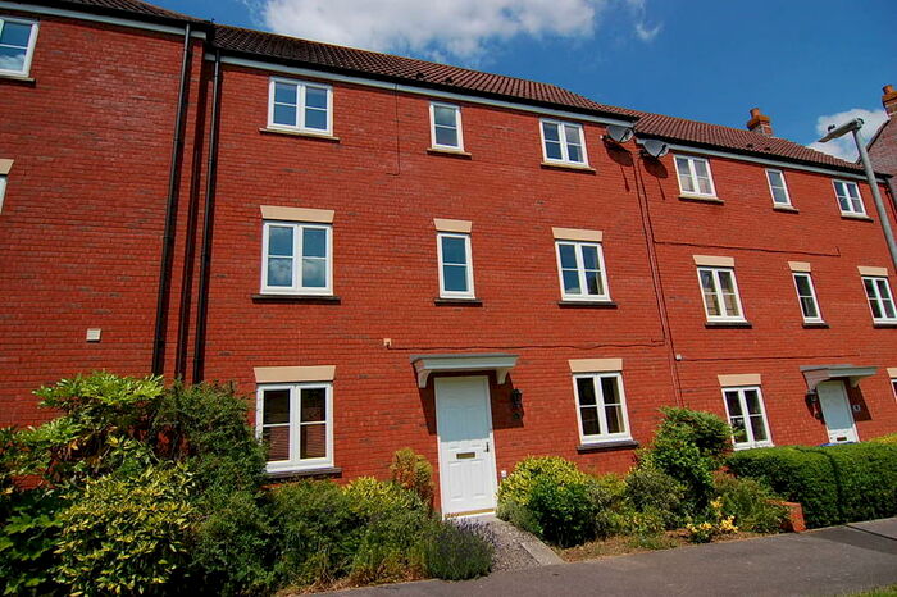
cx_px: 448
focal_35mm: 18
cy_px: 298
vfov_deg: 67.3
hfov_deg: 90.0
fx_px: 448
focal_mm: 12
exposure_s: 1/2000
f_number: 5.6
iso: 400
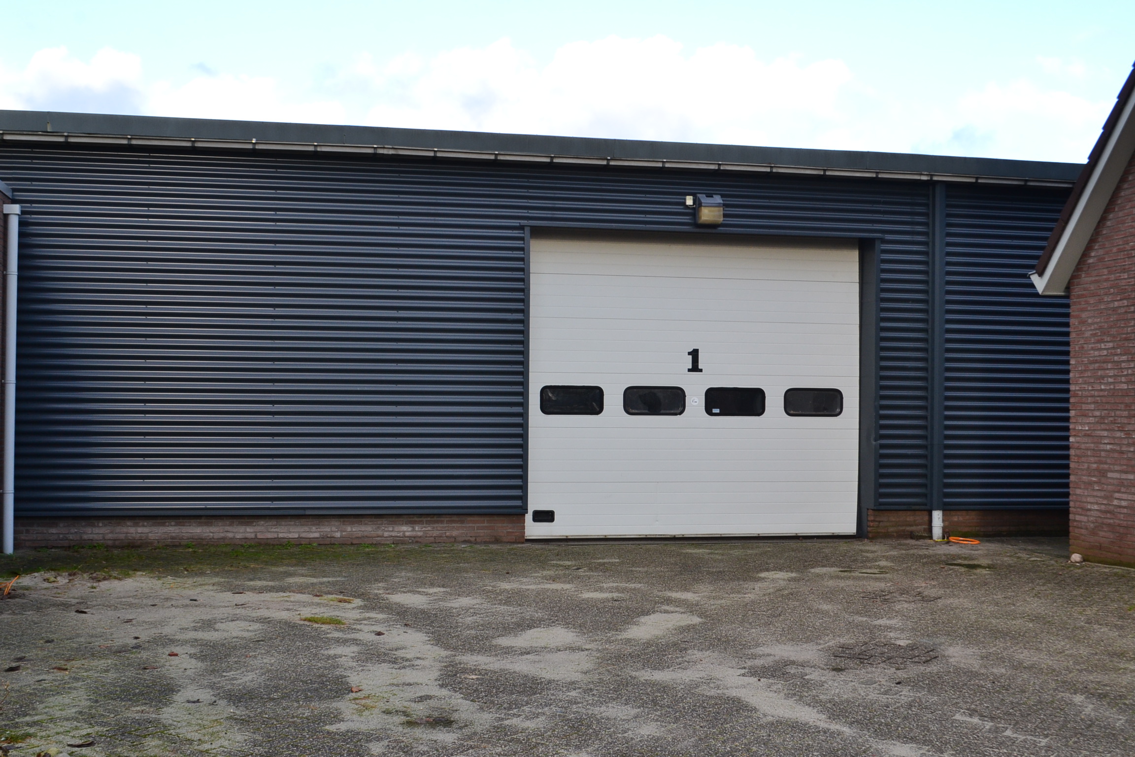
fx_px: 1324
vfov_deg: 31.9
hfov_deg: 46.4
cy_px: 378
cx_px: 568
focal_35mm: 42
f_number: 9
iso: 400
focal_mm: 28
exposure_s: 1/125
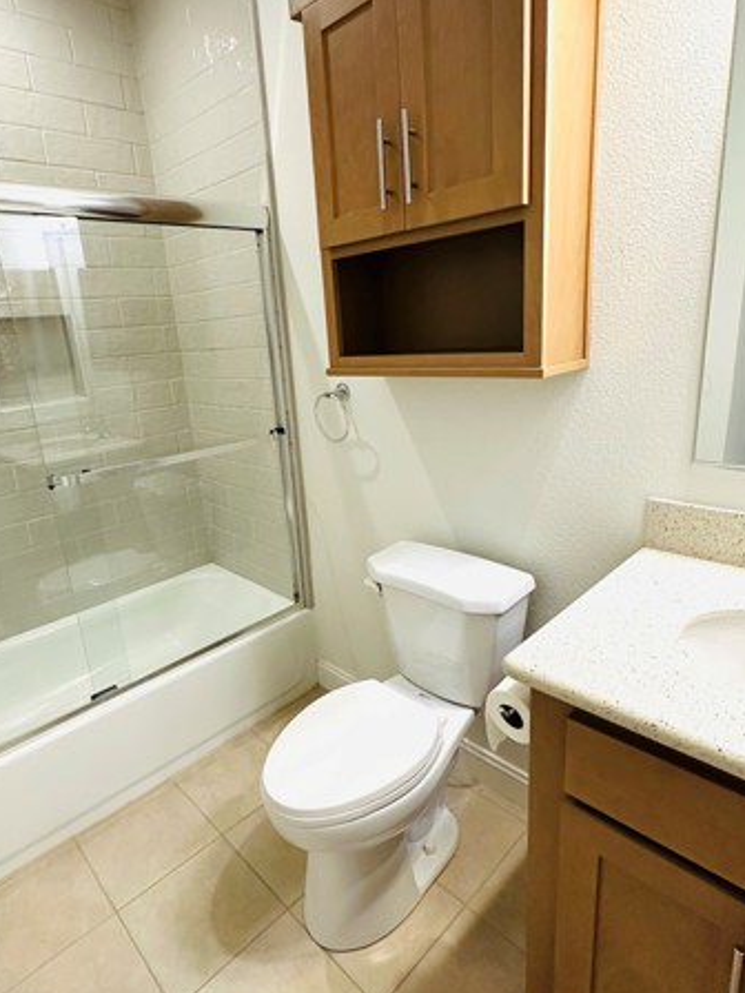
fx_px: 574
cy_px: 488
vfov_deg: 81.7
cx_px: 341
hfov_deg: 65.9
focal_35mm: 20
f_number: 2.2
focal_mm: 2.22
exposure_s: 1/120
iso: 200
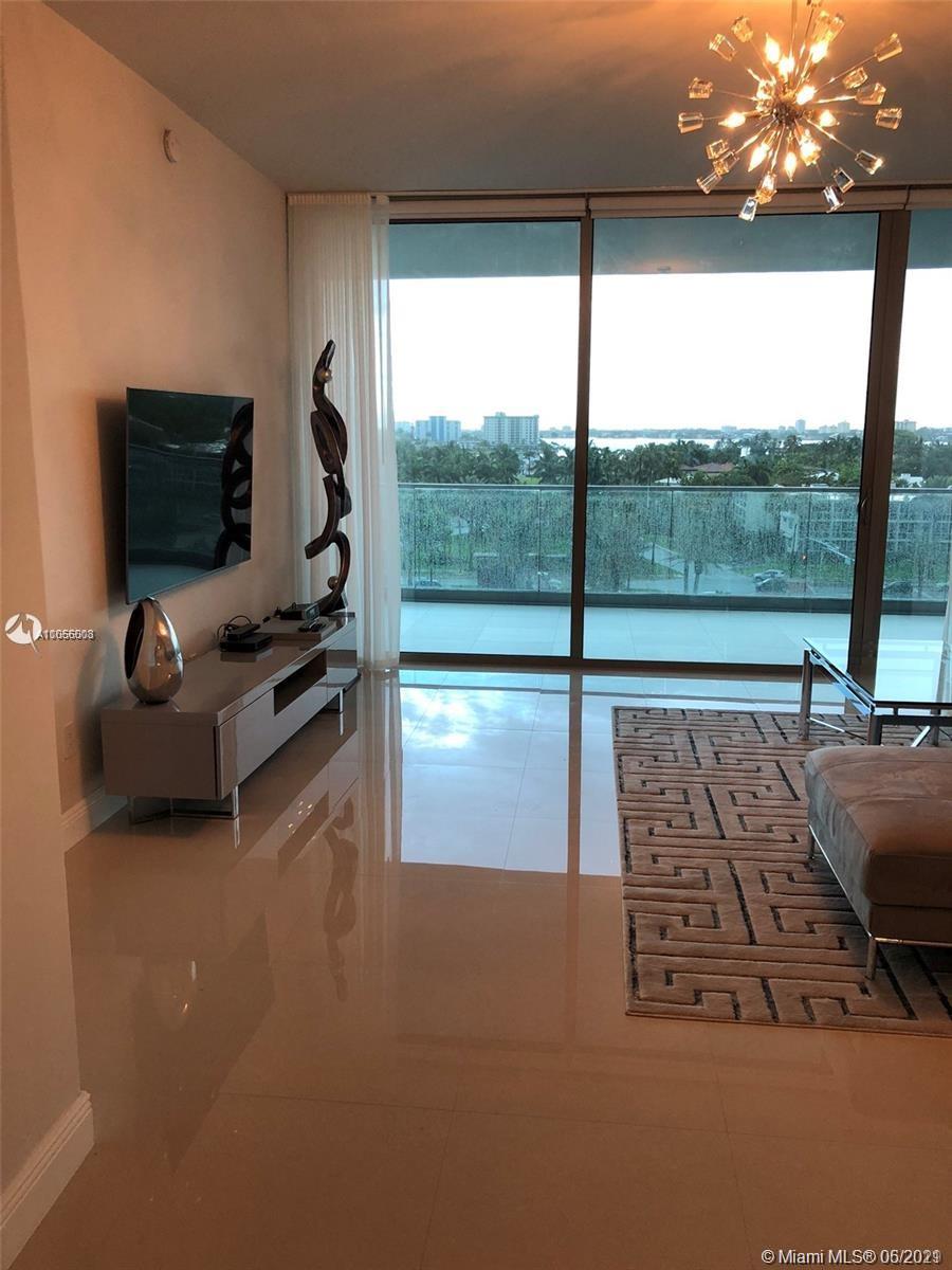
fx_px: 1027
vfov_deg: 63.4
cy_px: 635
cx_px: 476
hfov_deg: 49.7
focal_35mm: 28
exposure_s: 1/40
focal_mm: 3.99
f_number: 1.8
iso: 25
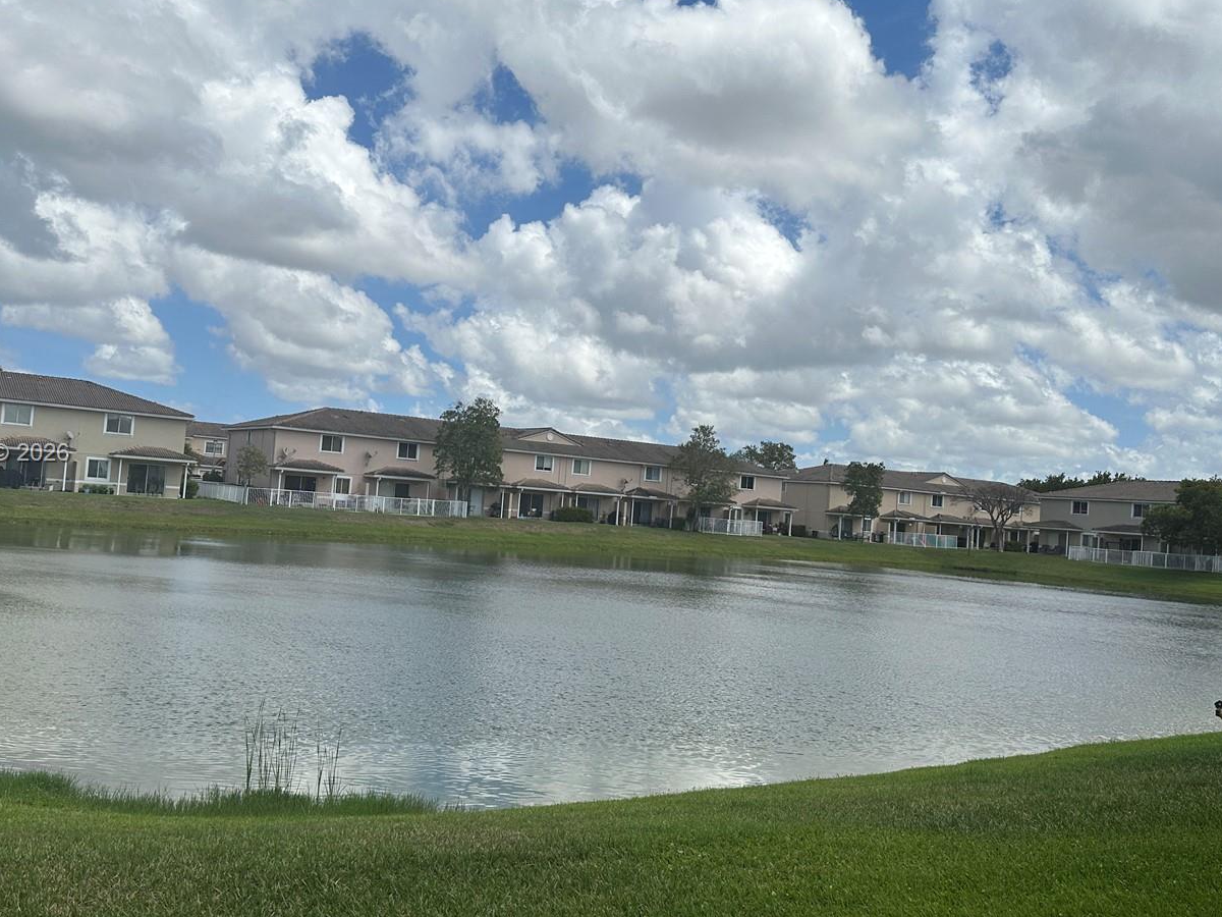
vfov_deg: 44.2
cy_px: 454
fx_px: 1130
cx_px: 567
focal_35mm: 32
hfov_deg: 56.8
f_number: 1.78
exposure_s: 1/10753
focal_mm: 6.86
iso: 80
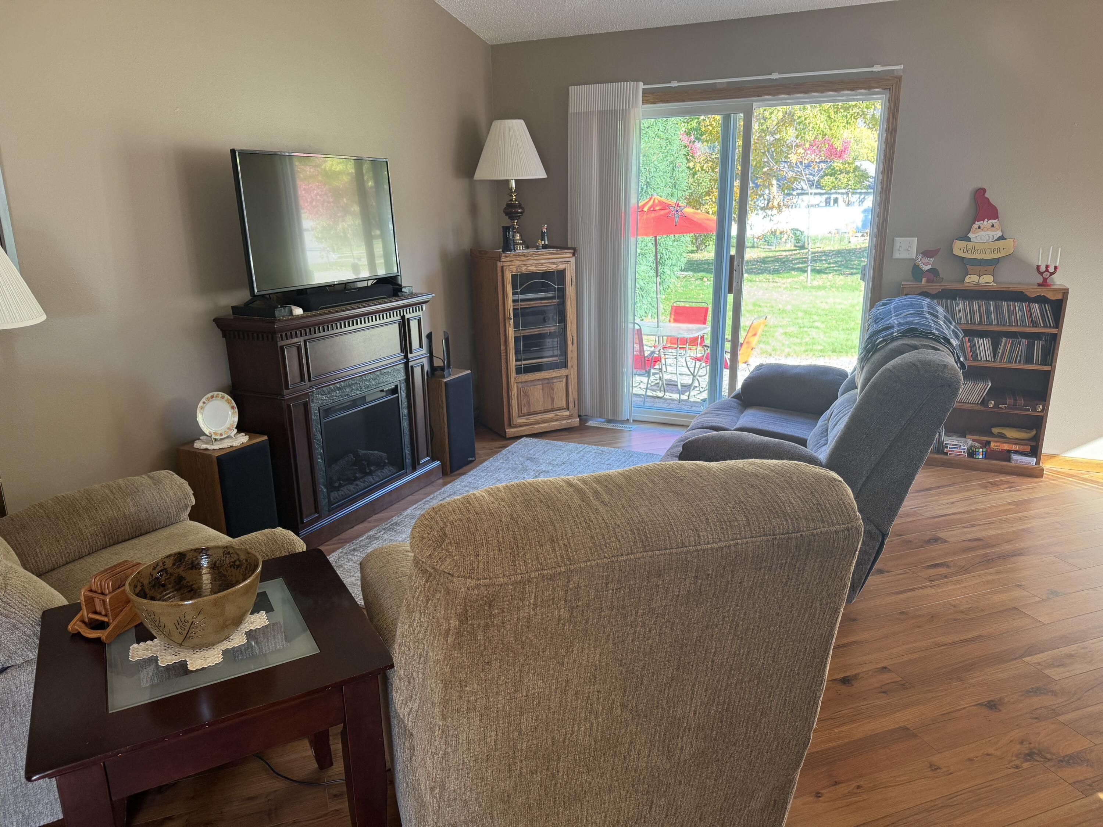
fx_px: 765
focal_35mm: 24
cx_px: 552
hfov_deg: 71.6
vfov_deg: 56.8
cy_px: 414
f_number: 1.78
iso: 125
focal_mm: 6.76
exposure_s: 1/60
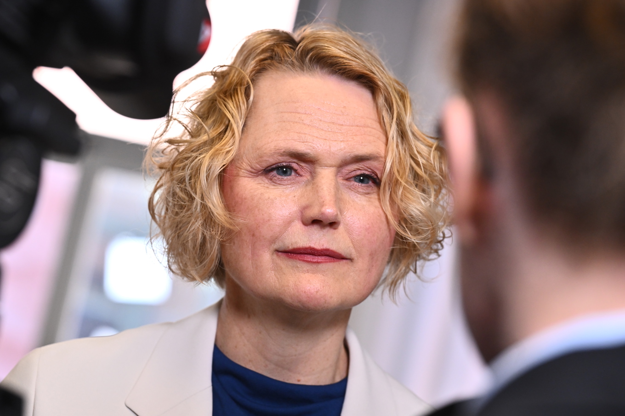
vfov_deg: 11.4
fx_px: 2083
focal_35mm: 120
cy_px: 208
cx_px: 312
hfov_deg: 17.1
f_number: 5
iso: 2000
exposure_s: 1/400
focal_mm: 120
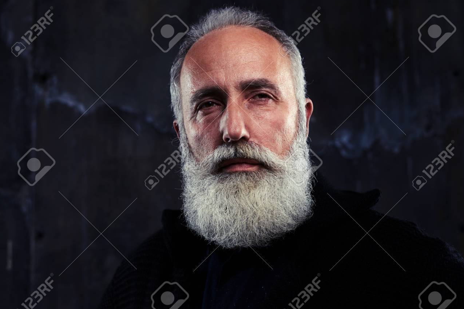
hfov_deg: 38.9
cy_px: 152
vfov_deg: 26.5
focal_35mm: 51
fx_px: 657
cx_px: 234
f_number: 4.5
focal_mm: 50
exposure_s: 1/125
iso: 320
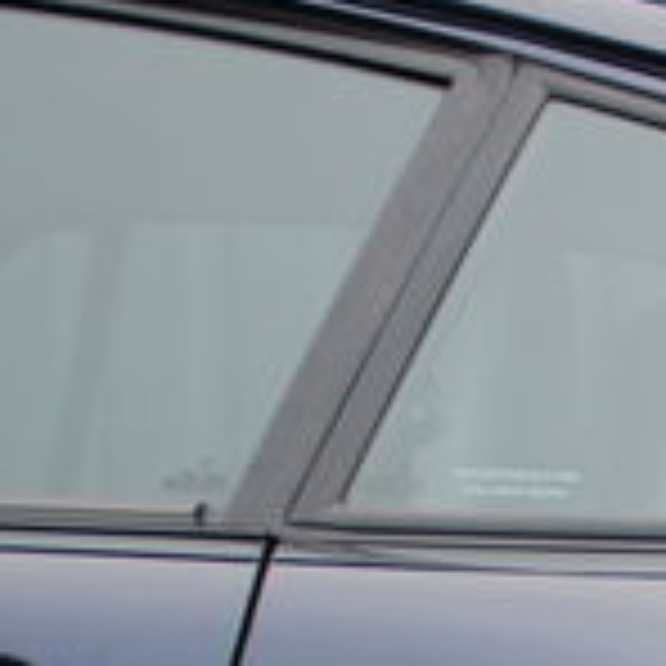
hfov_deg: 8.6
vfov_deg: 9.2
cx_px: 1629
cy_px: 1010
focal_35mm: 185
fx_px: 4027
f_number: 4.5
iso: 200
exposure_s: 1/80
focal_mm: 28
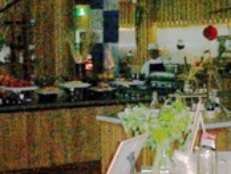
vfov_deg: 14.9
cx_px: 155
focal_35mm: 99
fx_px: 662
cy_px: 135
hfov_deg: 19.7
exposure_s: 1/40
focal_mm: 5.6
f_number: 3.5
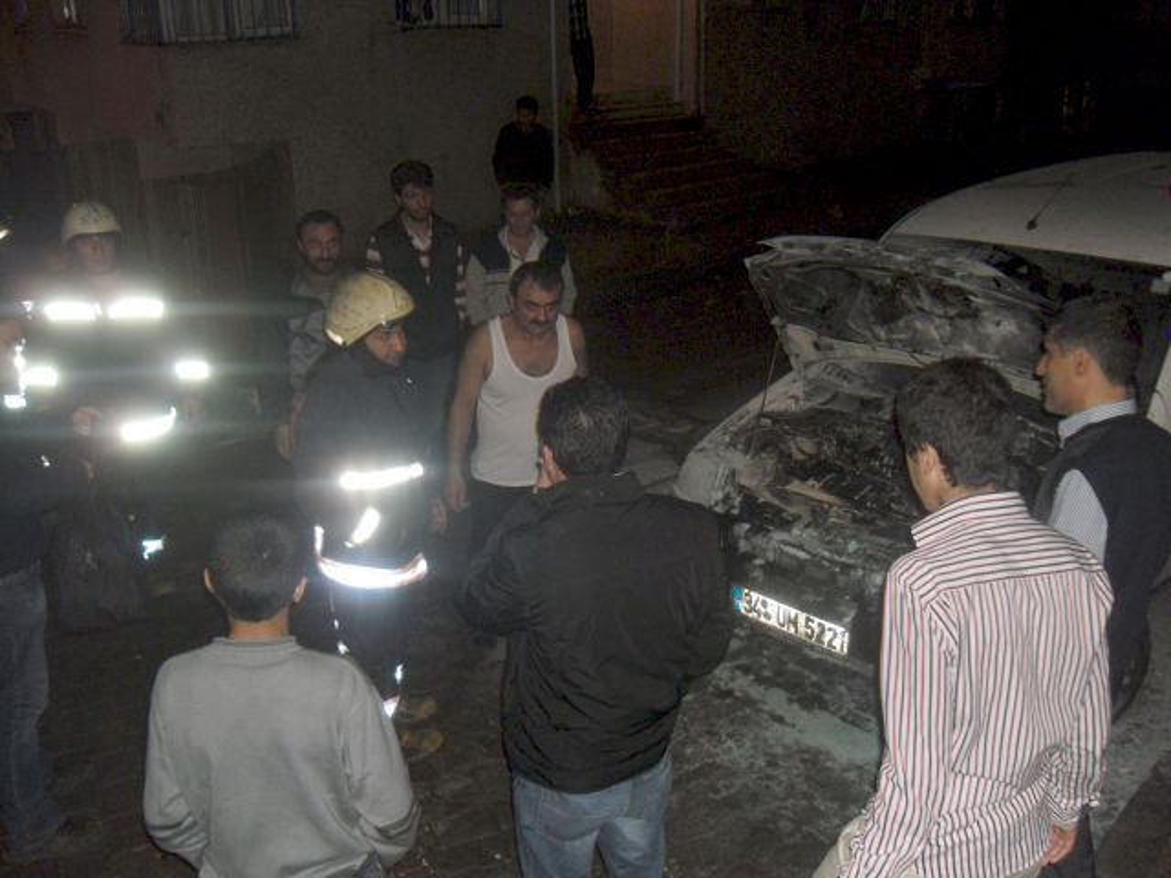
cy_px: 439
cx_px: 586
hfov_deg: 54.0
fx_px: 1150
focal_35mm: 34
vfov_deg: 41.8
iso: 100
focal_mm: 6
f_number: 2.8
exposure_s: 1/45
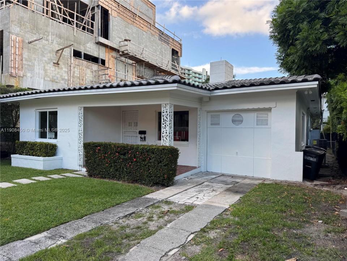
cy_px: 130
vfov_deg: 56.8
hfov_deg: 71.6
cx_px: 174
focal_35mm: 24
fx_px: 241
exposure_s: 1/404
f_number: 1.78
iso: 80
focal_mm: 6.76
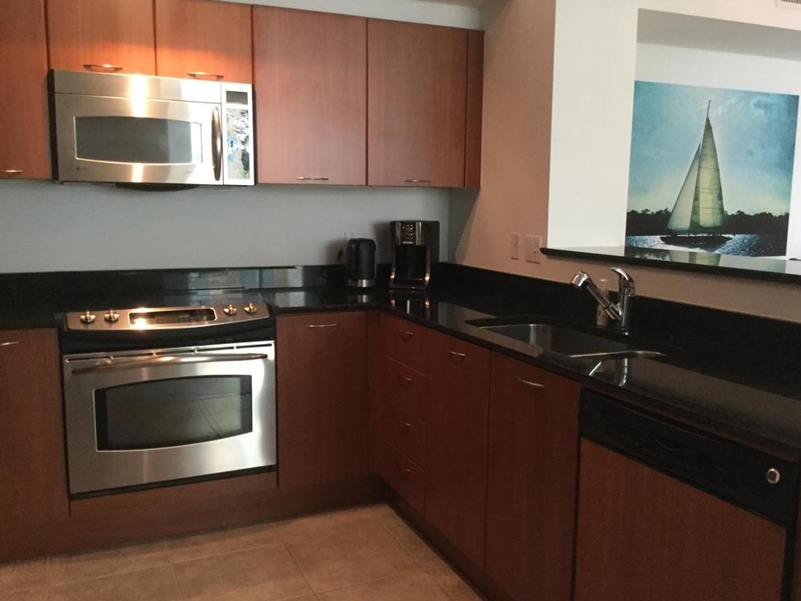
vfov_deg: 44.2
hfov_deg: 56.8
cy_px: 303
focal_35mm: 32
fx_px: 740
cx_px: 412
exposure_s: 1/30
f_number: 2.4
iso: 200
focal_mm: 3.3
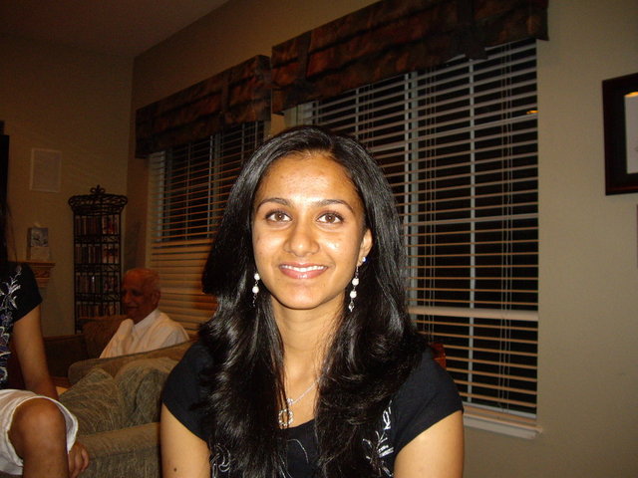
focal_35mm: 38
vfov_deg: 37.7
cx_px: 319
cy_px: 239
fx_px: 700
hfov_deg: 49.0
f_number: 2.7
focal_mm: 6.2
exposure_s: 1/40
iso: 200
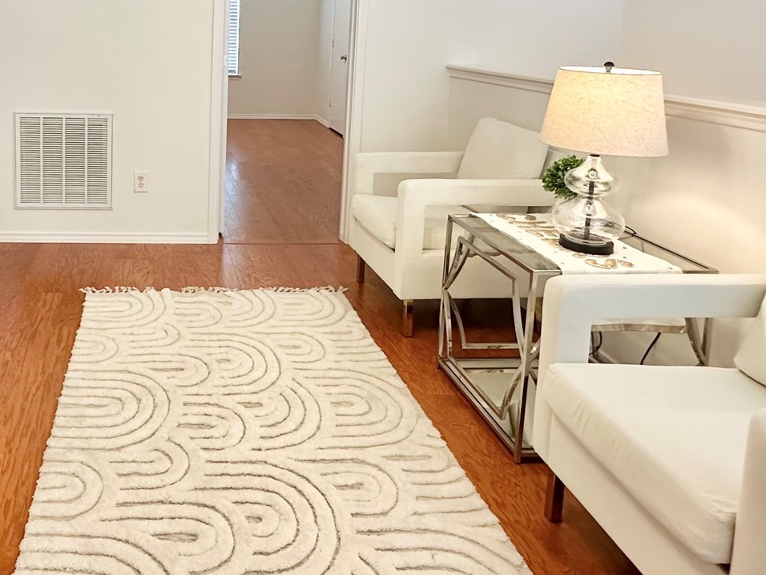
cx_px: 184
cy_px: 103
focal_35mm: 30
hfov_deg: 56.7
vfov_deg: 44.2
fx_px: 664
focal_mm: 2.22
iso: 320
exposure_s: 1/60
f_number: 2.2
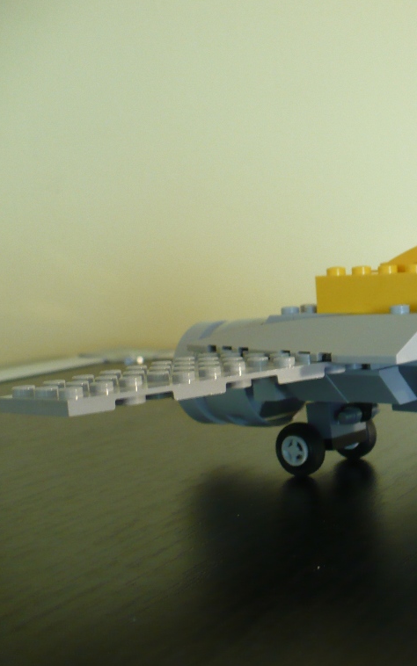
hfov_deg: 23.4
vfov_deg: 38.2
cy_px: 330
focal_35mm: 53
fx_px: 963
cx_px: 417
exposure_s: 1/13
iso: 200
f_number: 2.8
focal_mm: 6.1
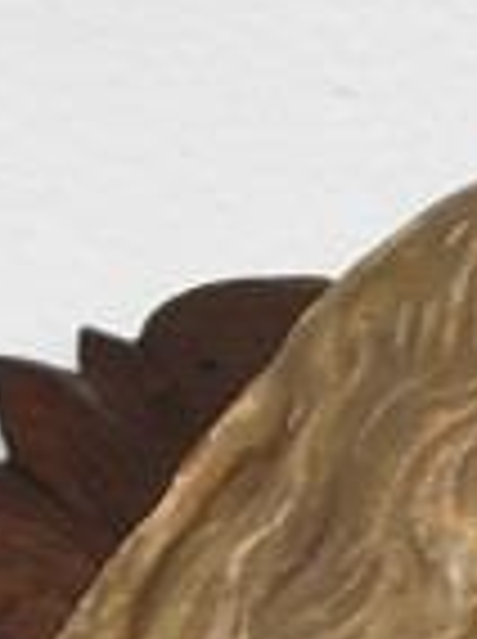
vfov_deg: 8.1
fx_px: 3465
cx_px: 324
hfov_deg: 7.9
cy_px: 2210
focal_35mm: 188
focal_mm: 4.3
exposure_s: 1/33
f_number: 2.4
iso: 320
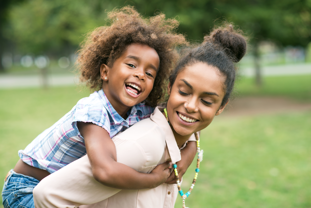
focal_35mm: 85
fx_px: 735
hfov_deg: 23.9
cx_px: 156
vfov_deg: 16.1
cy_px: 104
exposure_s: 1/250
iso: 200
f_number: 2.8
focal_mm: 85
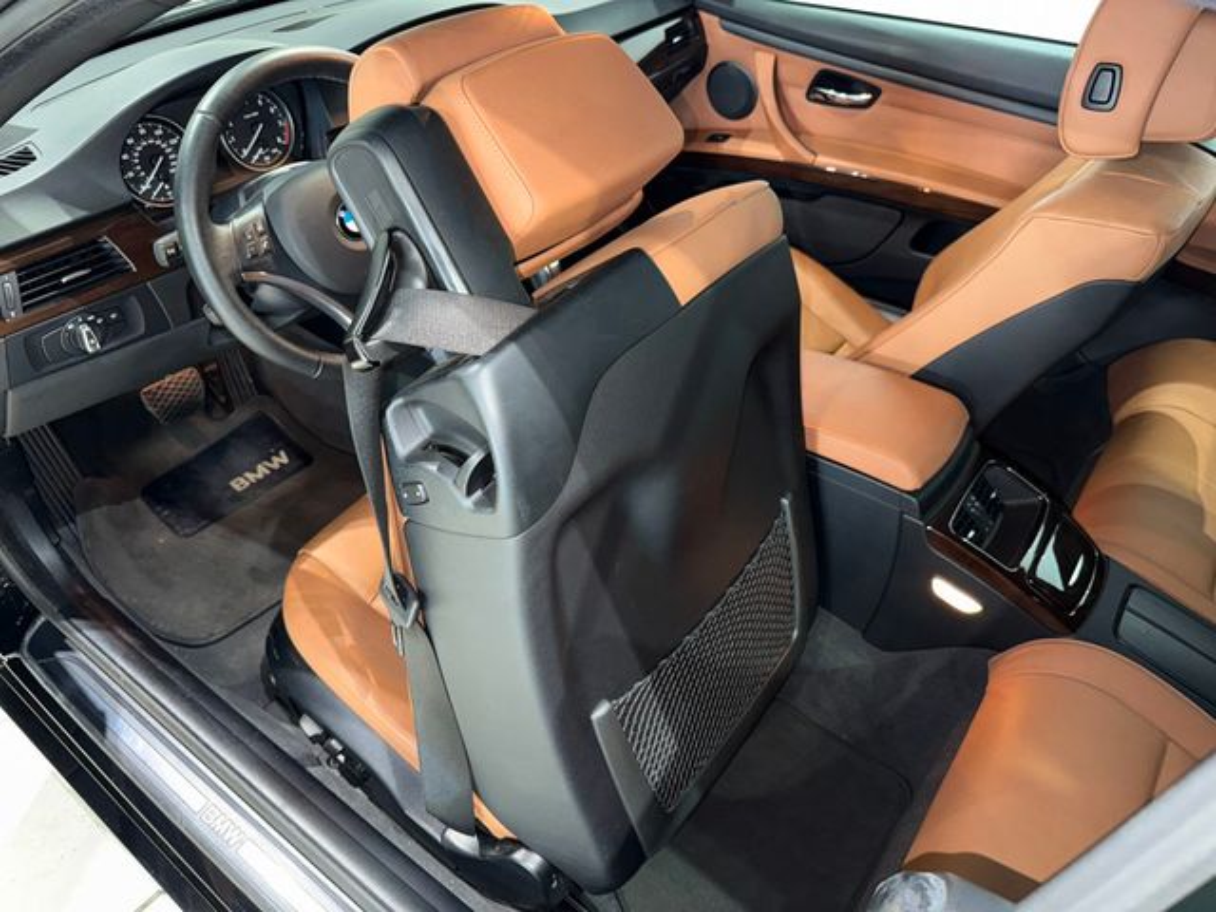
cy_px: 456
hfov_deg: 71.6
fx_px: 843
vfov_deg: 56.8
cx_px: 608
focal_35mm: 24
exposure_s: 1/9
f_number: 1.78
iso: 160
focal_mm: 6.76
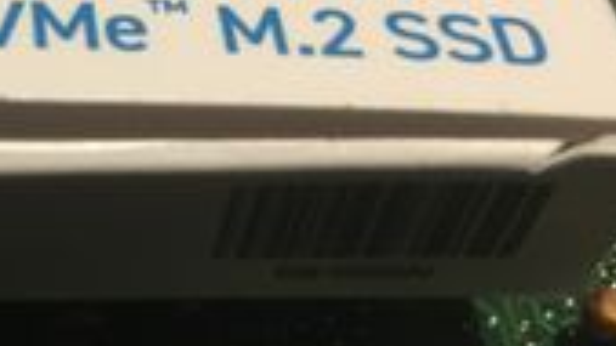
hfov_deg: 26.4
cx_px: -33
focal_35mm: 75
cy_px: 310
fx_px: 1225
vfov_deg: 15.9
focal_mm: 4.15
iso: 160
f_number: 2.2
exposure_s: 1/33
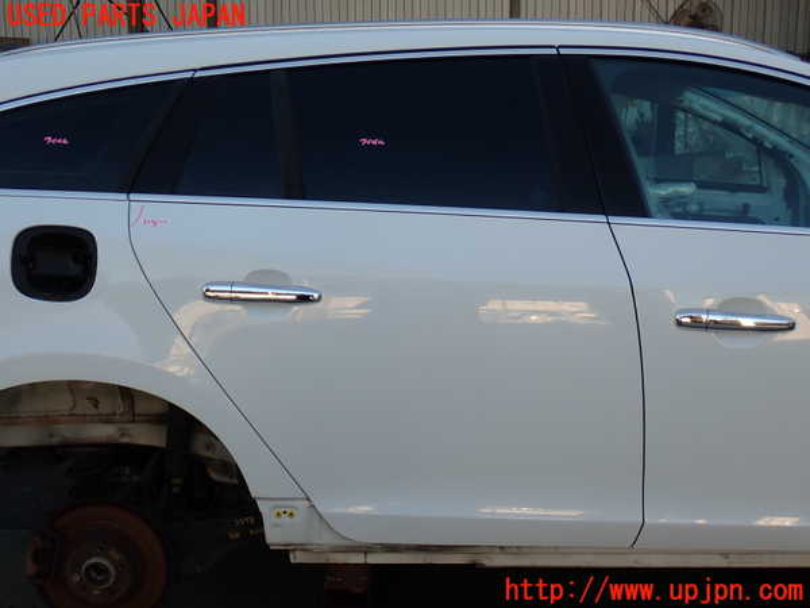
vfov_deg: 32.9
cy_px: 304
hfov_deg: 42.9
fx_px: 1030
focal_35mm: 44
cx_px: 405
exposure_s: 1/200
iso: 100
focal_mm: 7.84
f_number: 4
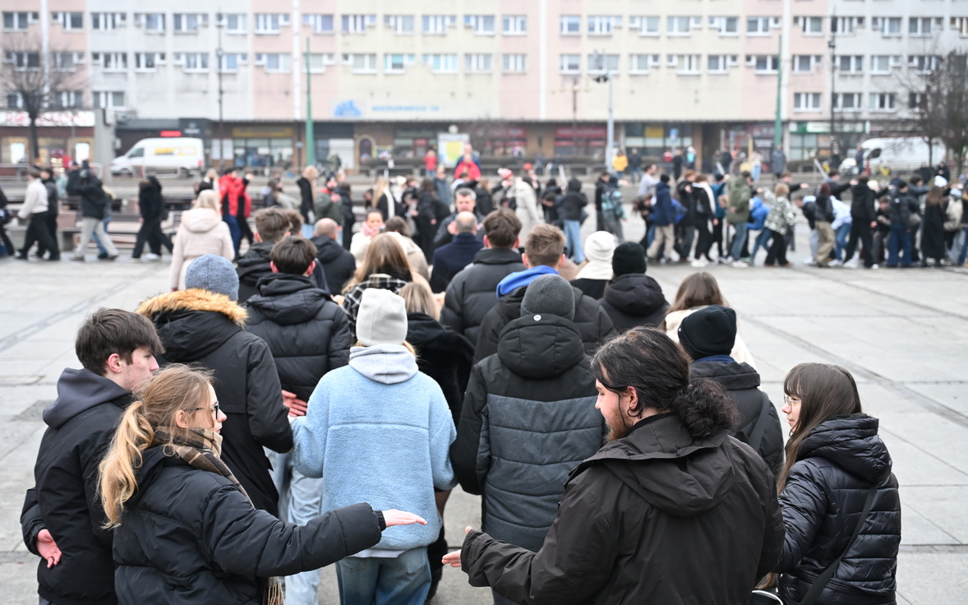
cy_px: 311
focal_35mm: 54
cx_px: 480
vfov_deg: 24.0
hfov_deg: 37.5
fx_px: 1424
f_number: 4
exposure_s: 1/640
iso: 2000
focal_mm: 52
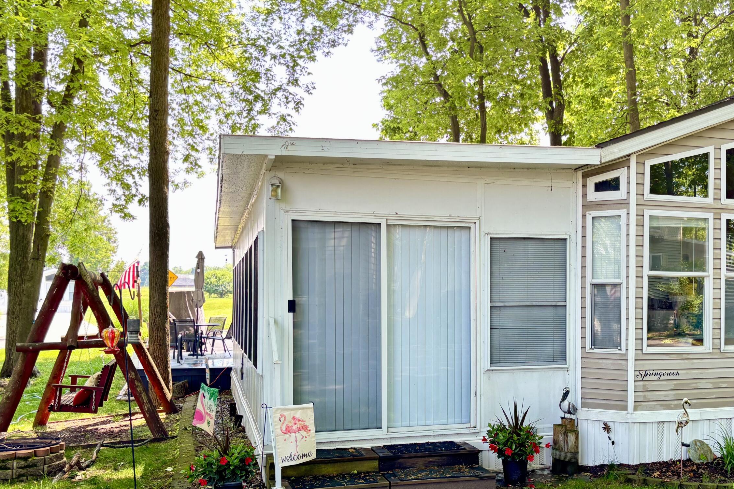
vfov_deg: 36.6
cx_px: 456
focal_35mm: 36
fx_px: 734
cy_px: 310
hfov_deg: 52.6
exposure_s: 1/121
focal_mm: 5.96
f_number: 1.6
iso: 50
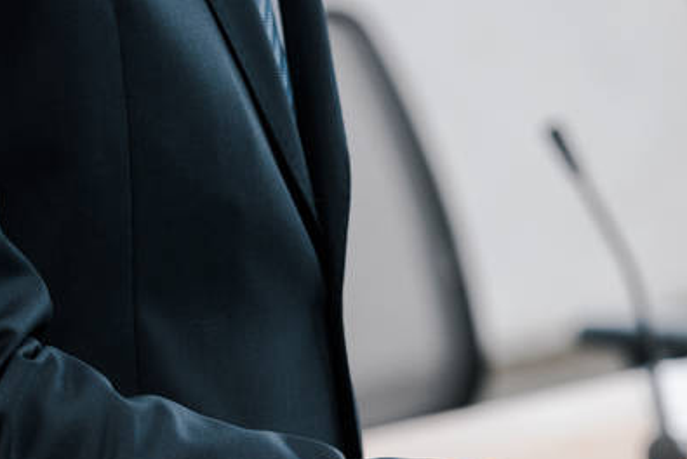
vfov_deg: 4.8
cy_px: 495
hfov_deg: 7.2
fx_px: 5443
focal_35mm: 285
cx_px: 732
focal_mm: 110
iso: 200
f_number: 4.5
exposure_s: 1/160
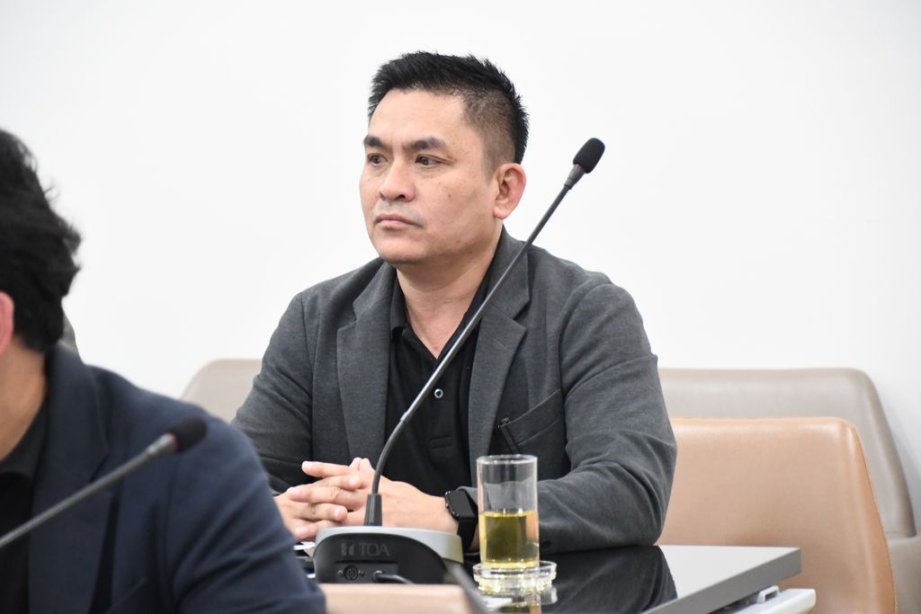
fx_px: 4784
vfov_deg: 7.3
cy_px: 307
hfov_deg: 11.0
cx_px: 460
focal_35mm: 187
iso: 5000
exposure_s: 1/50
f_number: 6
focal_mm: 125
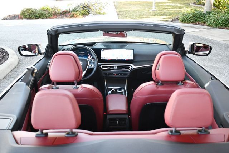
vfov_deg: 36.9
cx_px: 114
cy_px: 76
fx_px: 229
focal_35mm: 36
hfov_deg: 53.1
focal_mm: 18
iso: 800
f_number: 3.5
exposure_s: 1/200
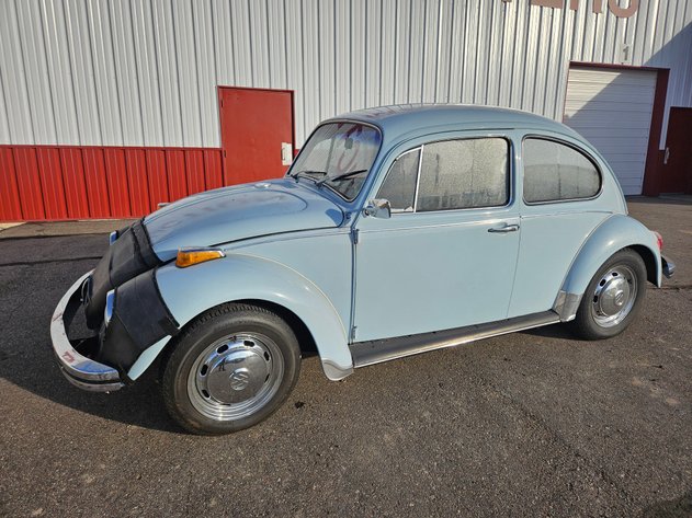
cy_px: 259
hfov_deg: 73.9
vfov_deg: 58.9
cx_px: 346
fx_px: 460
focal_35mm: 23
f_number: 1.8
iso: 25
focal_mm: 5.4
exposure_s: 1/2210
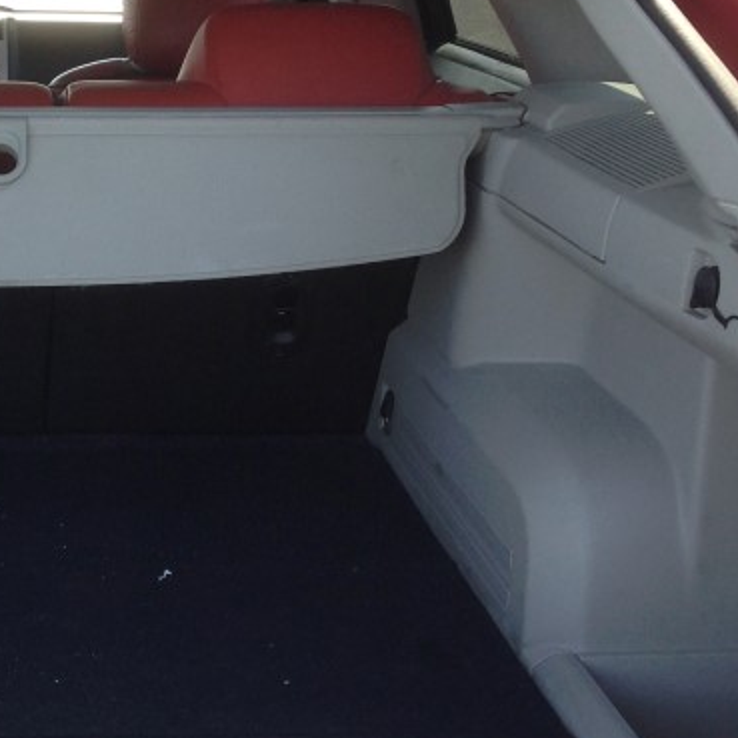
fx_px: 1954
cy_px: 320
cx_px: -92
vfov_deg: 21.4
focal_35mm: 81
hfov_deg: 20.3
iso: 50
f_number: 2.4
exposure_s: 1/201
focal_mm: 4.12
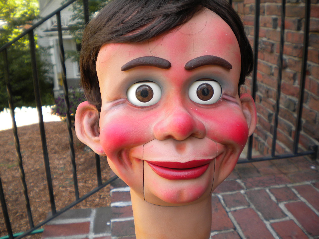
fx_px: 323
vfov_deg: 40.7
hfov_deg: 52.6
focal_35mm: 35
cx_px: 160
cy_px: 120
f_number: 3.1
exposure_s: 1/116
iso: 80
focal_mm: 6.3
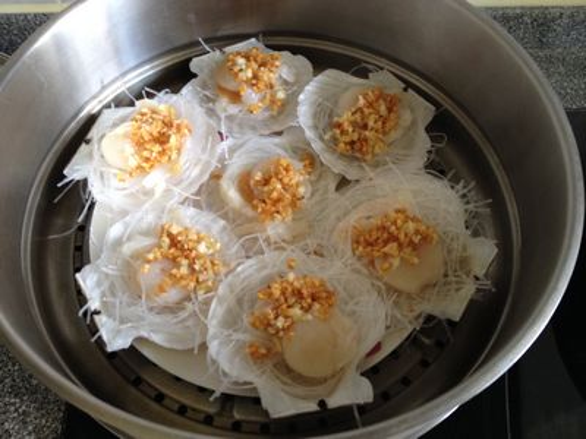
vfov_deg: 40.7
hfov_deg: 52.6
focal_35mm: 35
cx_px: 293
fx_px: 593
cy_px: 220
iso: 100
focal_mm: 4.28
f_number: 2.4
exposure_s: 1/20
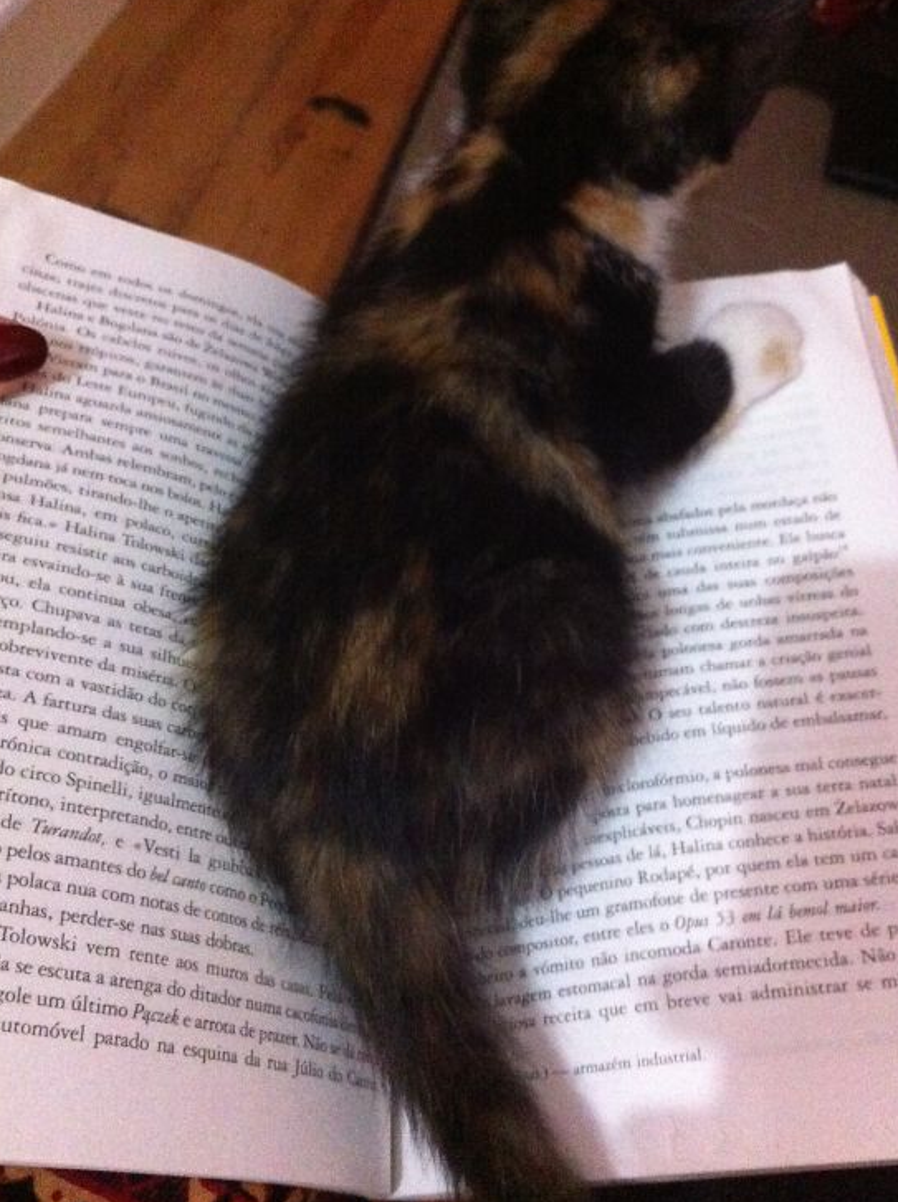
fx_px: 1353
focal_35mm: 39
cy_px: 542
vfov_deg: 47.9
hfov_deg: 36.7
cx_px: 459
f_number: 2.8
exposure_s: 1/15
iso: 1000
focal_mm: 3.85
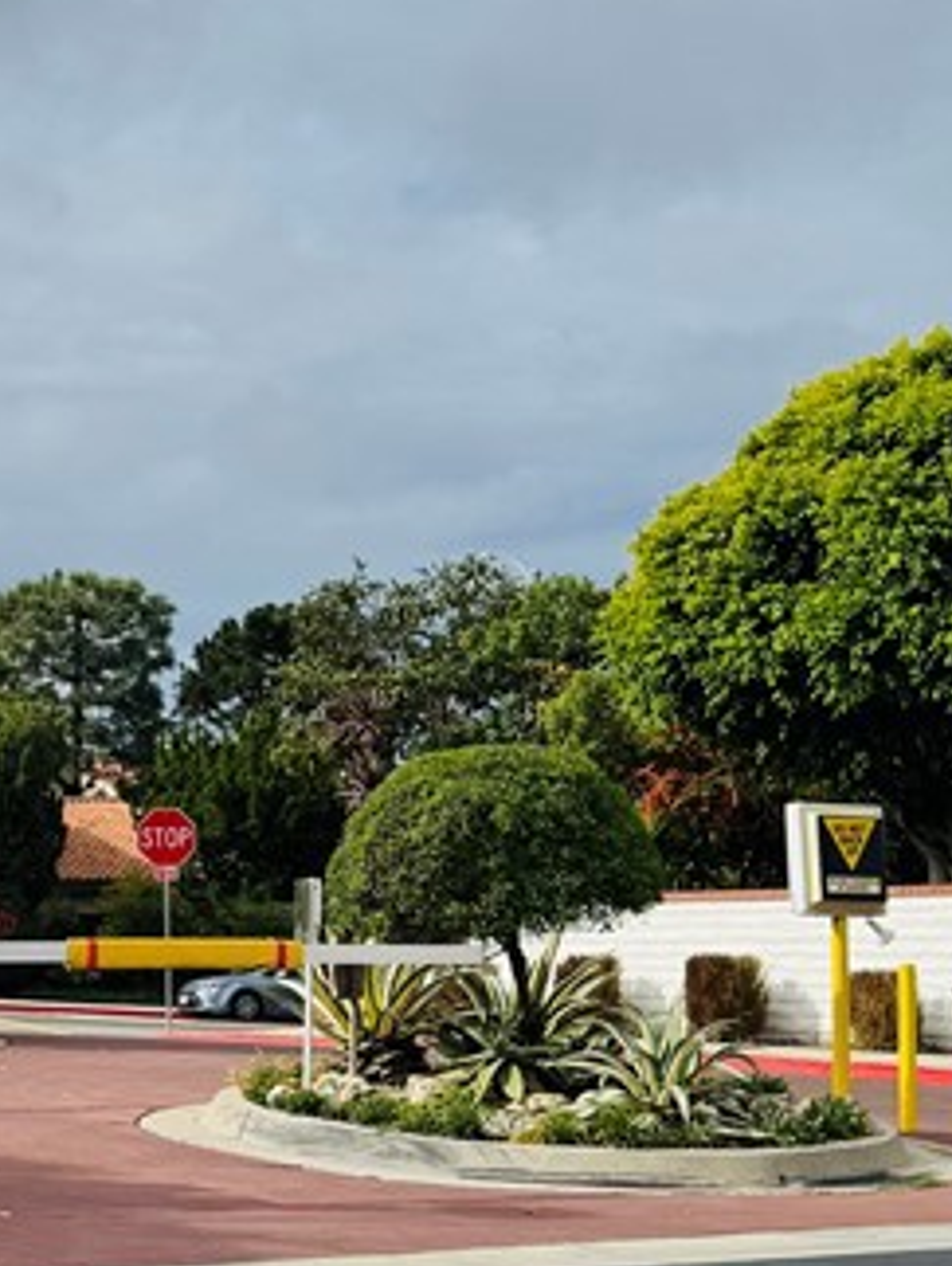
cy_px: 851
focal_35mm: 76
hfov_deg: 18.5
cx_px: -157
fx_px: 2781
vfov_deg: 25.5
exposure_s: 1/9009
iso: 80
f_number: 1.78
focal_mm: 6.76
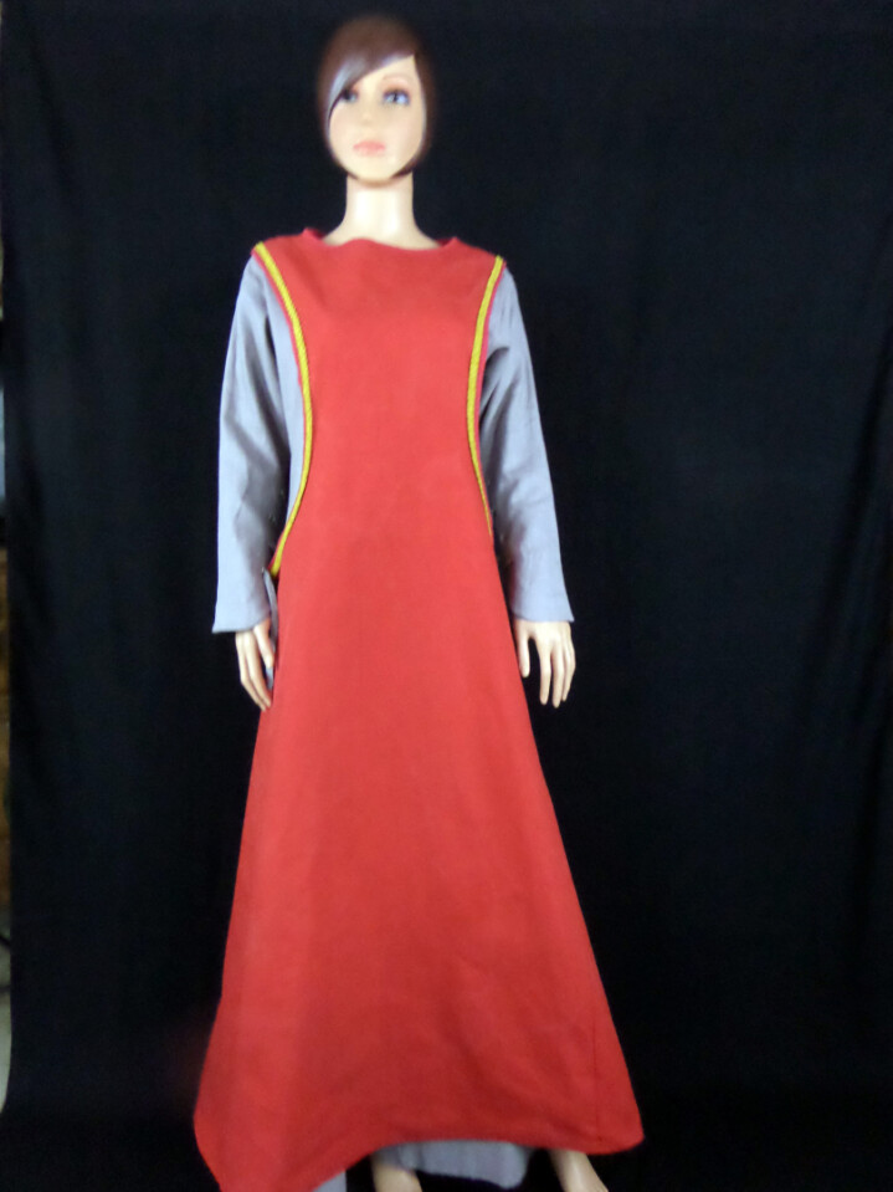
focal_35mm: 24
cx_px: 446
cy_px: 596
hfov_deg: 56.8
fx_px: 826
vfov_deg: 71.6
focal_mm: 4
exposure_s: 1/20
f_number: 3.2
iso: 480
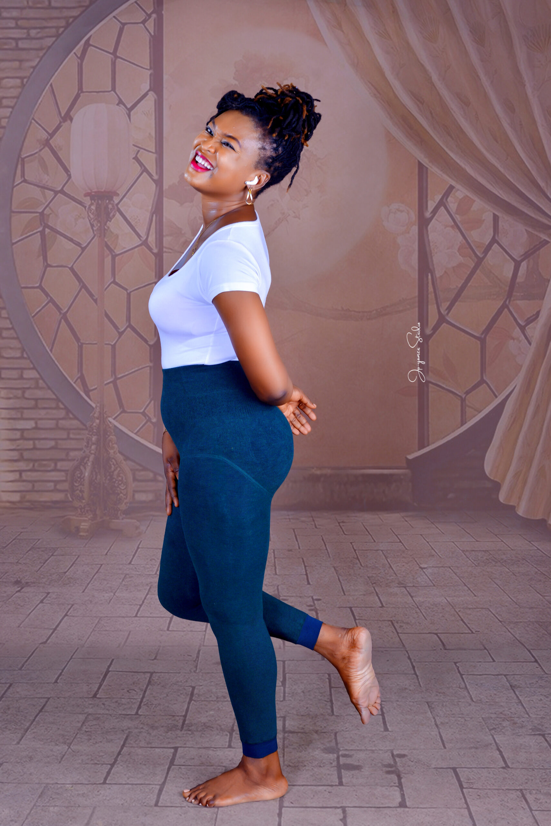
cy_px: 413
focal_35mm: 50
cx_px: 276
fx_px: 1147
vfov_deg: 39.6
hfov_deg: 27.0
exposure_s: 1/80
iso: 100
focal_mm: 50
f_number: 5.6
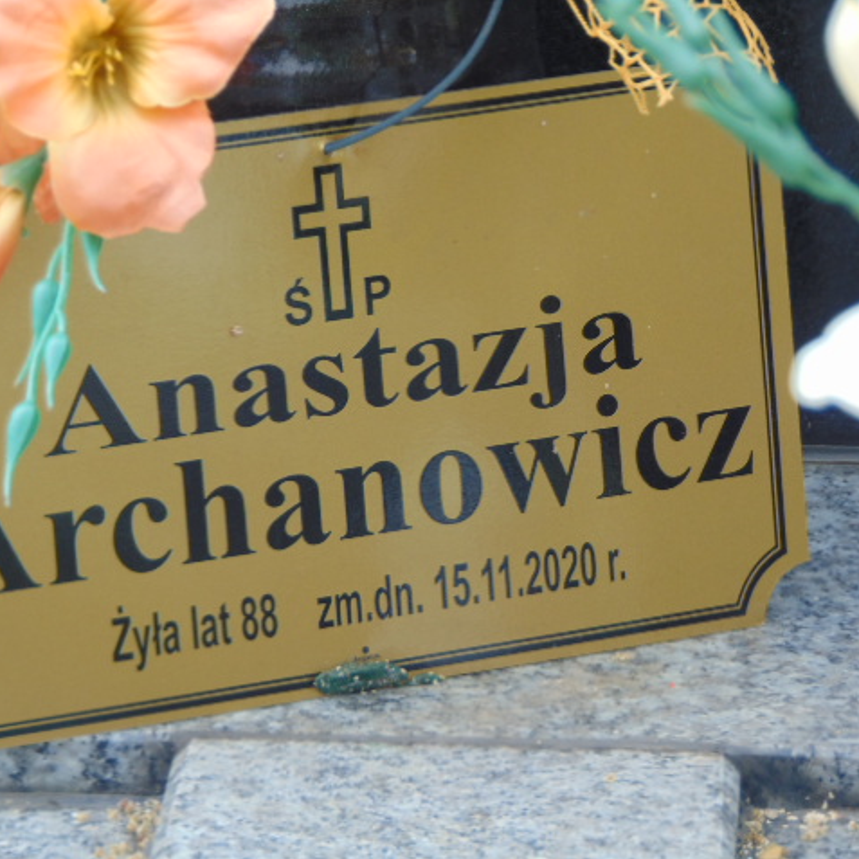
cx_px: 358
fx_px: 10219
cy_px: 429
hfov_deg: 4.8
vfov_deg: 4.8
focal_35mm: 364
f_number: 4.2
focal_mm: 55.1
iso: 80
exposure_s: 1/200
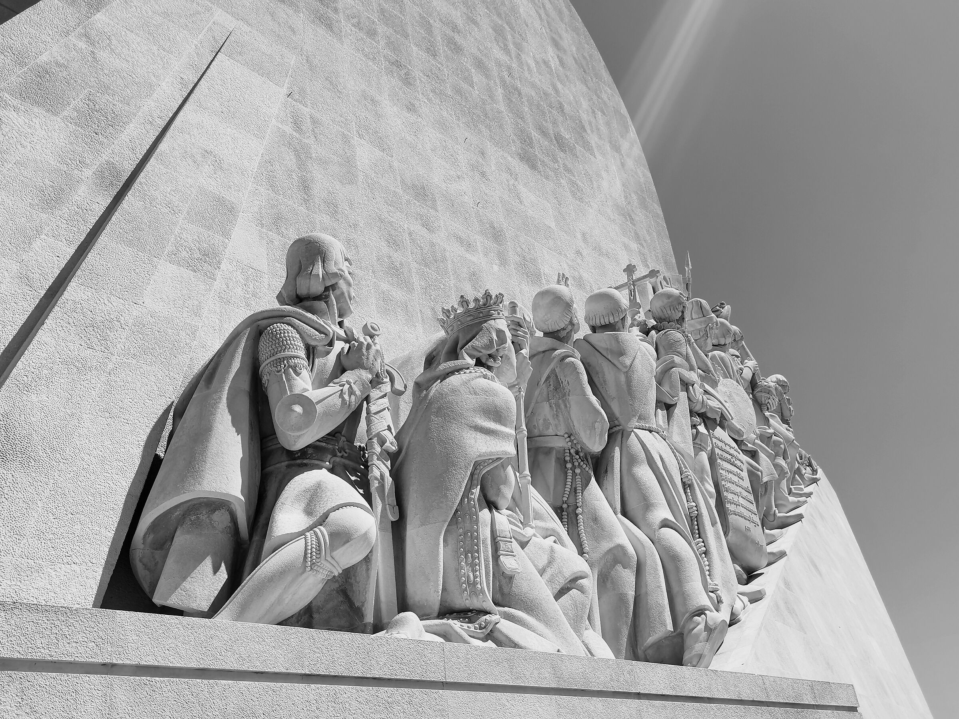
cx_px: 480
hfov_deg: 58.4
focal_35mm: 31
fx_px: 859
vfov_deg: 45.4
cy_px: 360
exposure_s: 1/5102
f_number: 1.8
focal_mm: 5.58
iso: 50
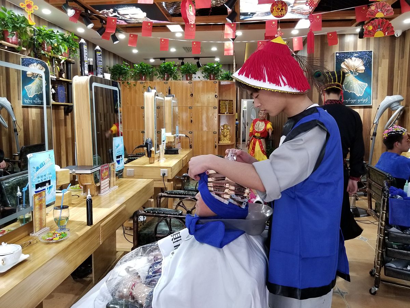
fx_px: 308
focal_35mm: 26
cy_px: 154
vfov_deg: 53.1
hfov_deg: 67.3
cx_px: 205
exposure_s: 1/50
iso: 100
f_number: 1.7
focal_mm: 4.25
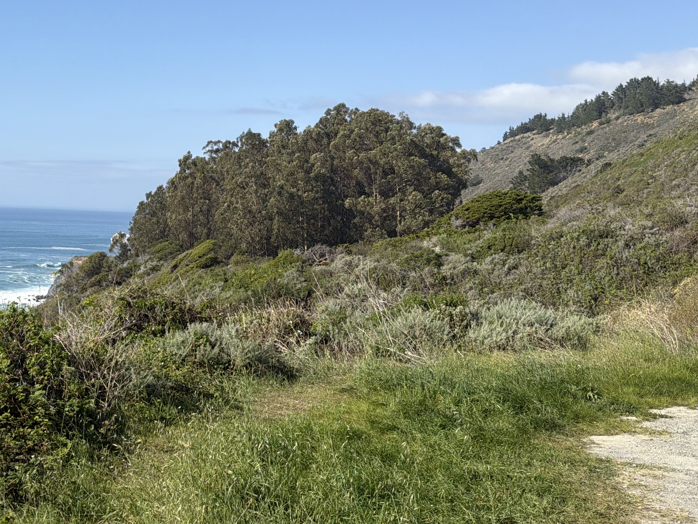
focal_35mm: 49
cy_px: 177
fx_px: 988
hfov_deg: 36.8
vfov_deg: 29.5
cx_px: 90
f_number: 1.78
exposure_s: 1/4405
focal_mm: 6.76
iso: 80
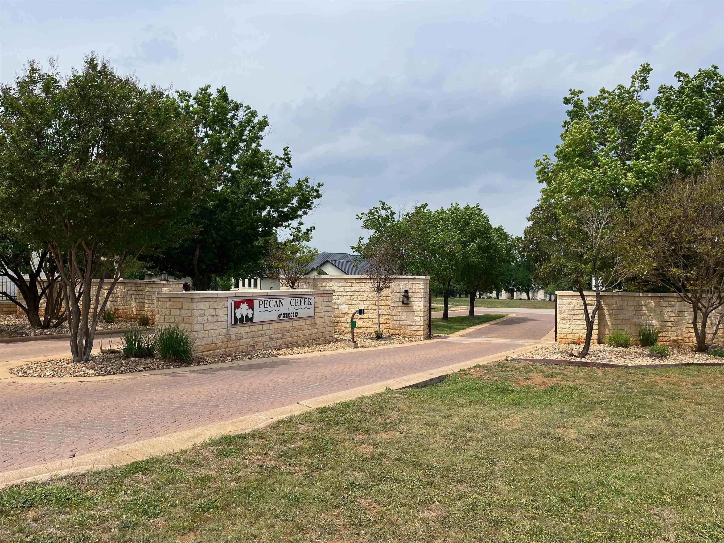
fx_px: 544
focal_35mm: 26
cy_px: 272
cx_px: 362
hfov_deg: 67.3
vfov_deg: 53.1
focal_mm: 5.1
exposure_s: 1/4310
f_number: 1.6
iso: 50
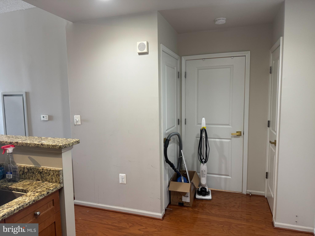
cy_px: 118
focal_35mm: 24
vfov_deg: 56.8
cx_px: 158
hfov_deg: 71.6
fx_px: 218
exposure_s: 1/60
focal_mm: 6.76
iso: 160
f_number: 1.78
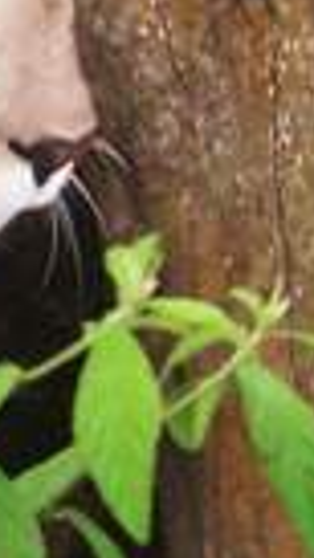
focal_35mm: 218
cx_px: -455
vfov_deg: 9.8
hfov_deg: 5.4
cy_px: 16
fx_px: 3229
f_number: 2.7
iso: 200
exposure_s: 1/131
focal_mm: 6
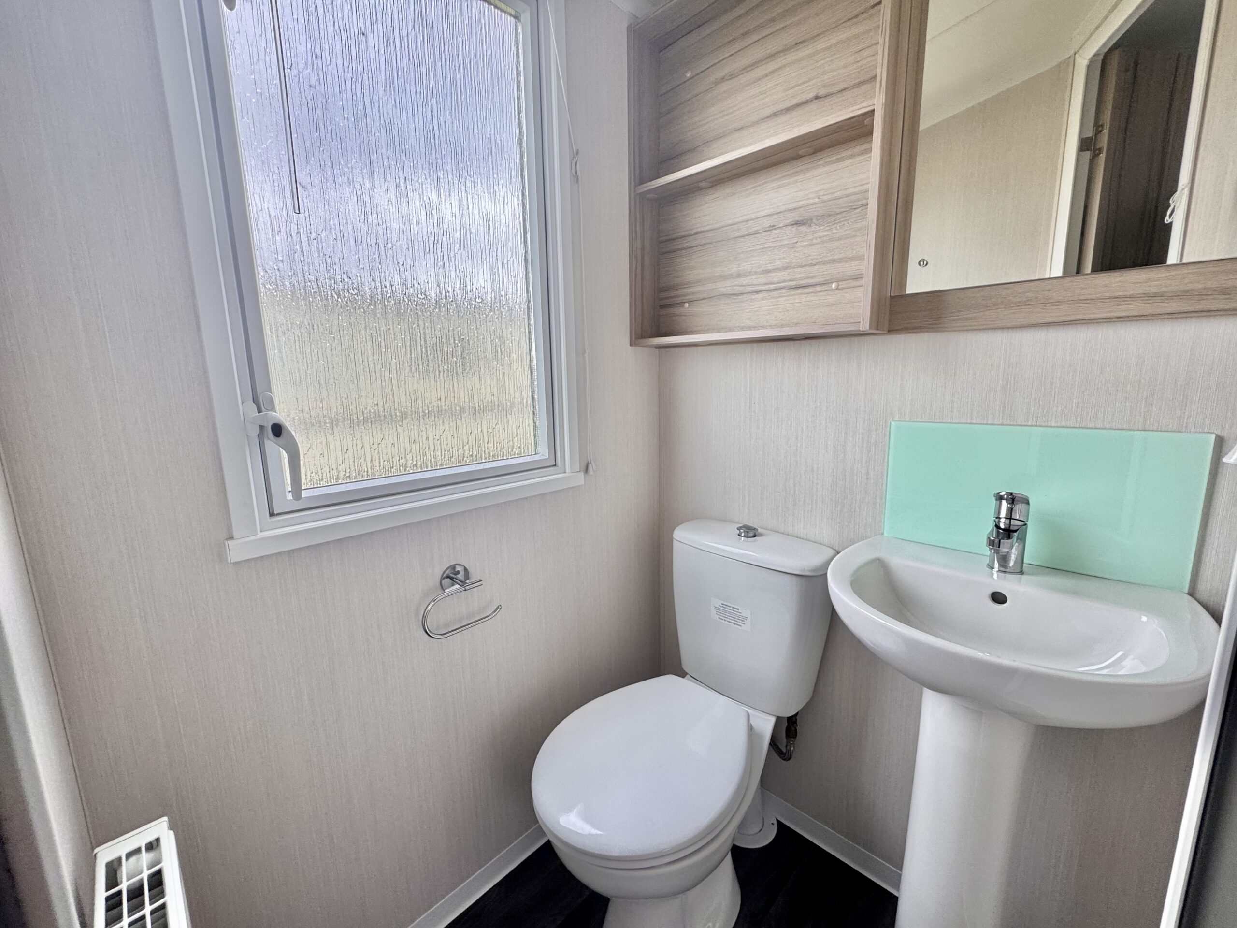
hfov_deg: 102.1
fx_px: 500
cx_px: 618
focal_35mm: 14
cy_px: 464
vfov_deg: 85.7
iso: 125
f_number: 2.2
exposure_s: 1/99
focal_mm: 2.22
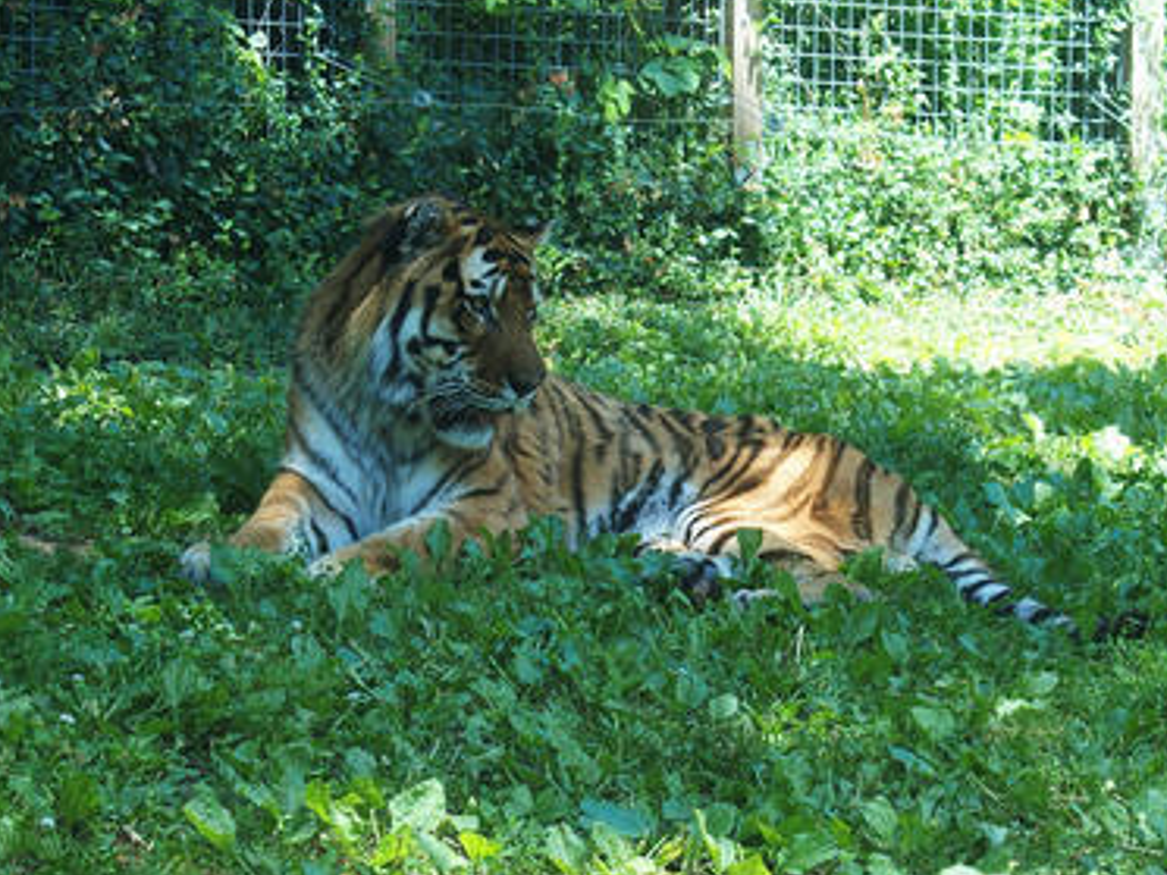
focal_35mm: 150
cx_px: 590
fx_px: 5057
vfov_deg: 9.9
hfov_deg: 13.2
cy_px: 486
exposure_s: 1/250
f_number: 2.8
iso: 100
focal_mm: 26.2
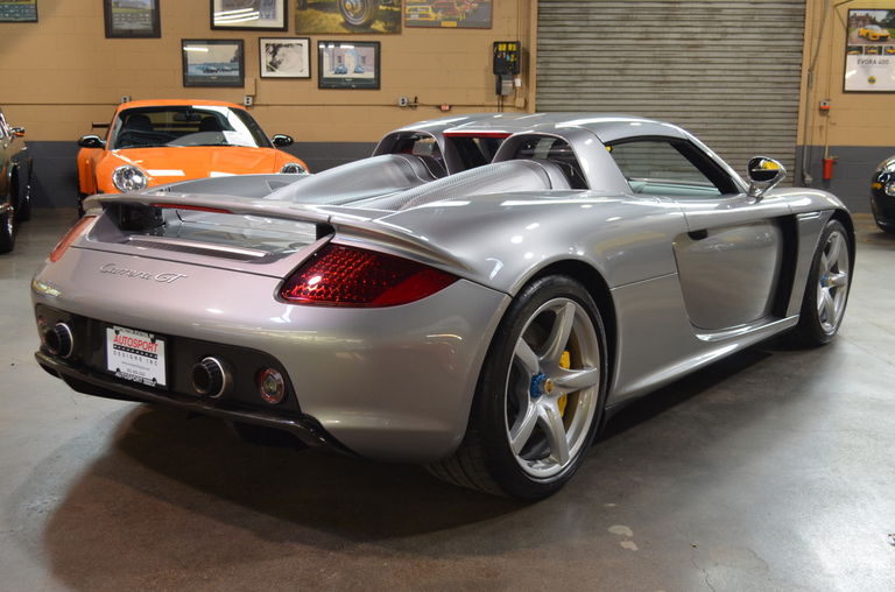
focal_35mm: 39
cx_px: 448
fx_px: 967
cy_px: 296
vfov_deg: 34.0
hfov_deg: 49.7
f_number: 4.2
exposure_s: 1/40
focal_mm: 26
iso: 800
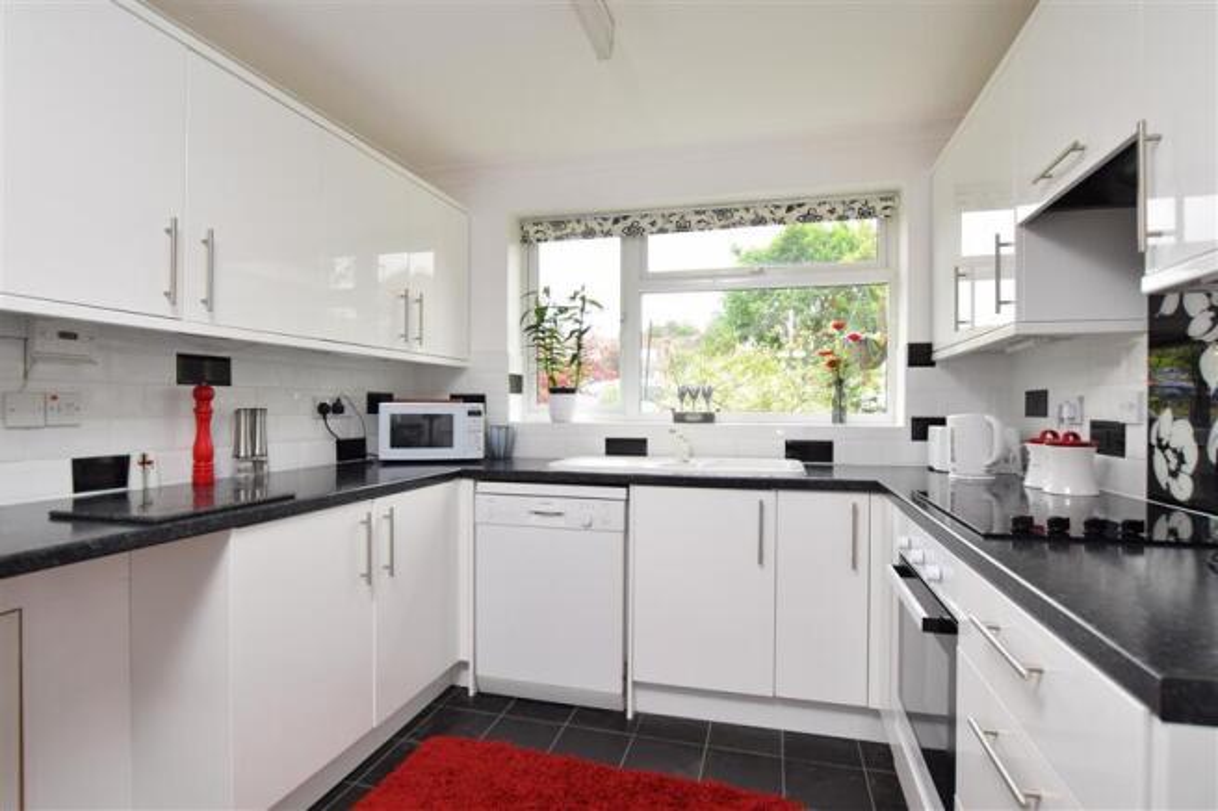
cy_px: 406
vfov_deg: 67.4
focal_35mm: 18
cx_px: 609
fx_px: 609
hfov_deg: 90.0
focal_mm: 12
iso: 400
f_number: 8
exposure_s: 1/125
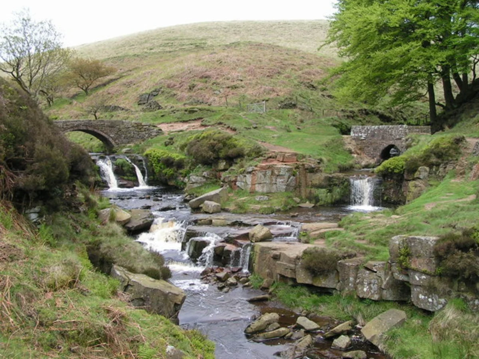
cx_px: 240
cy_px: 180
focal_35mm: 38
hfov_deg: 49.0
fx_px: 526
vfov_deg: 37.7
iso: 50
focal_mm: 5.8
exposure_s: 1/80
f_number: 5.6
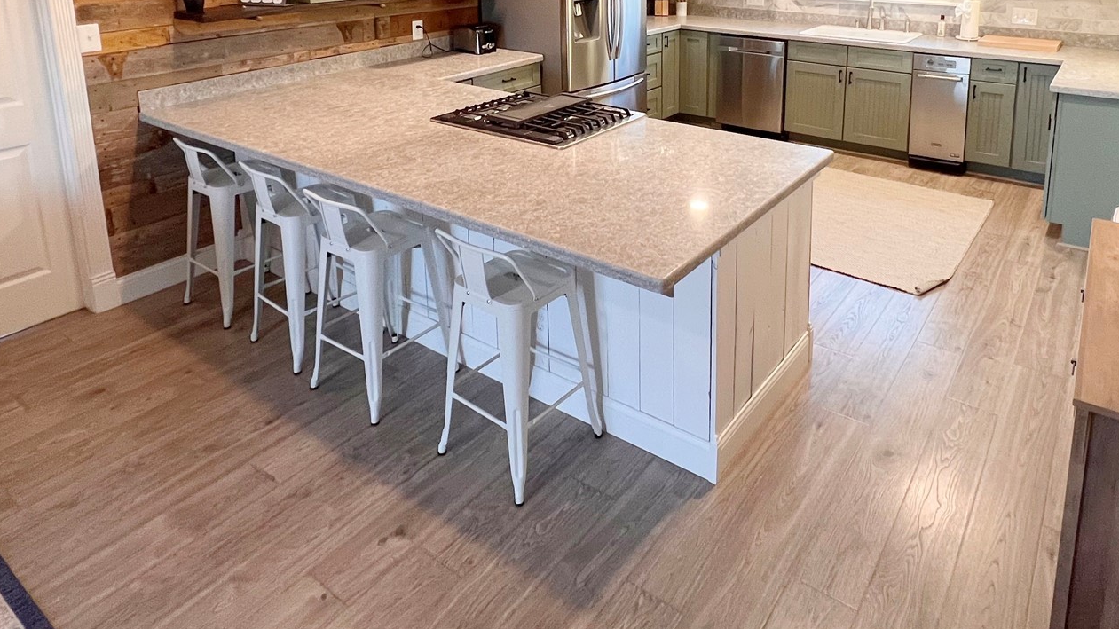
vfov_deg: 44.8
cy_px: 59
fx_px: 682
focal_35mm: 23
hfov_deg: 77.9
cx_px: 663
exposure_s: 1/60
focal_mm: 1.57
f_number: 1.8
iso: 250
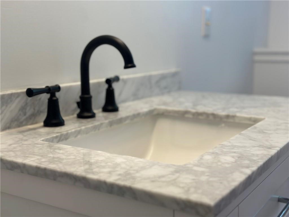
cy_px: 108
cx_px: 144
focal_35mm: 48
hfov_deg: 39.7
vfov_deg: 30.3
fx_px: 401
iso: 80
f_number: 1.78
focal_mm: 6.86
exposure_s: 1/147
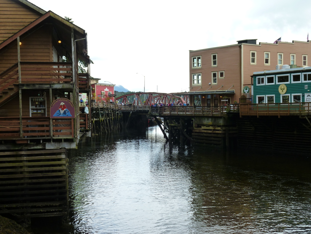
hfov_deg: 37.5
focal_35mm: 51
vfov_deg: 28.6
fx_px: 458
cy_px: 117
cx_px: 156
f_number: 4.4
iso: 125
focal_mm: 9.1
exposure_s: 1/125
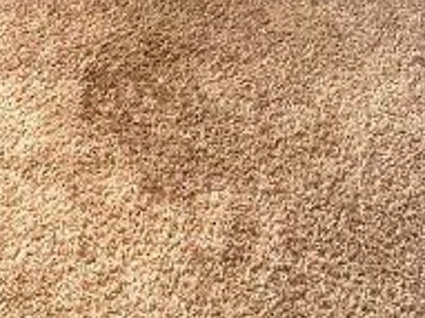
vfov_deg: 13.2
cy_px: -496
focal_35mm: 75
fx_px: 920
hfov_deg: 26.0
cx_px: 174
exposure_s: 1/120
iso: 160
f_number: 2.2
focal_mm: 2.22
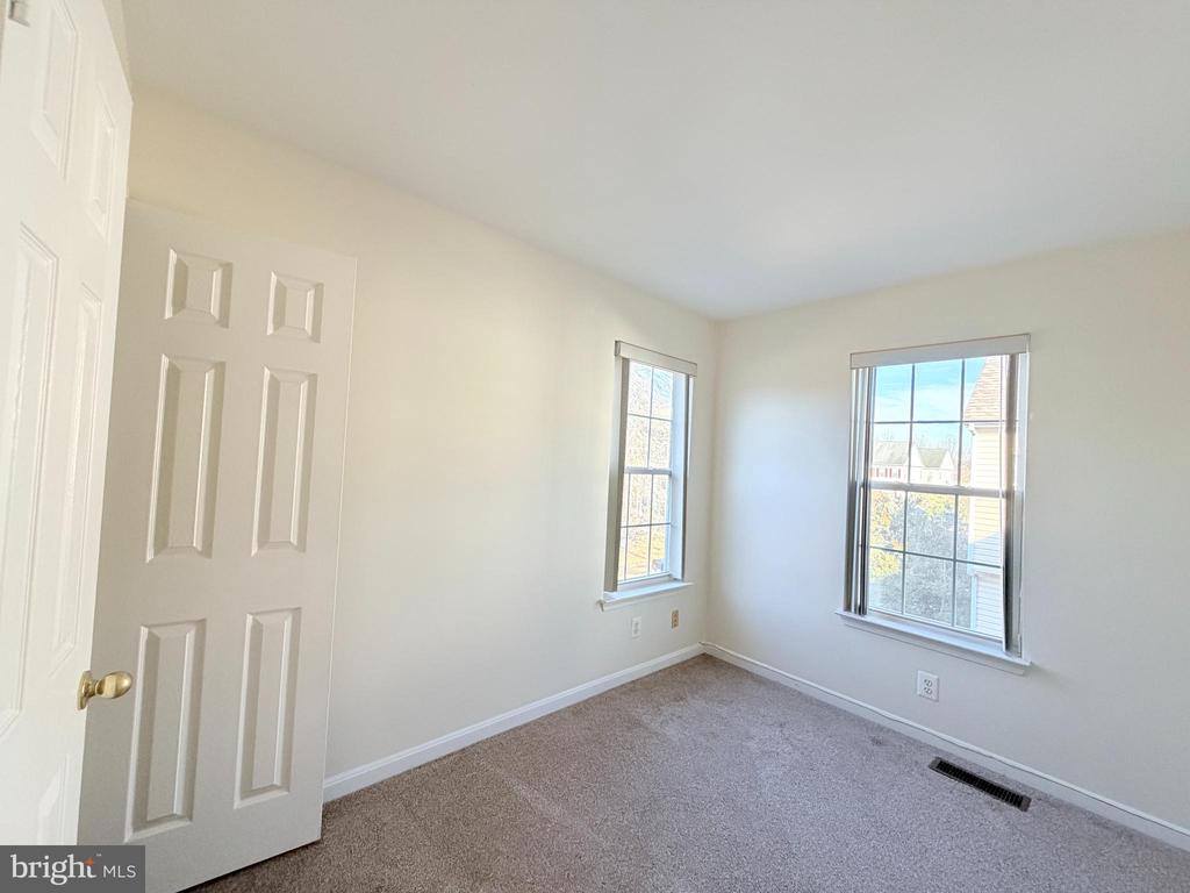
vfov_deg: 85.7
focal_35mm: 14
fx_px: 481
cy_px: 446
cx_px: 595
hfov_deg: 102.1
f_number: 2.2
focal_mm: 2.22
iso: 200
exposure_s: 1/121
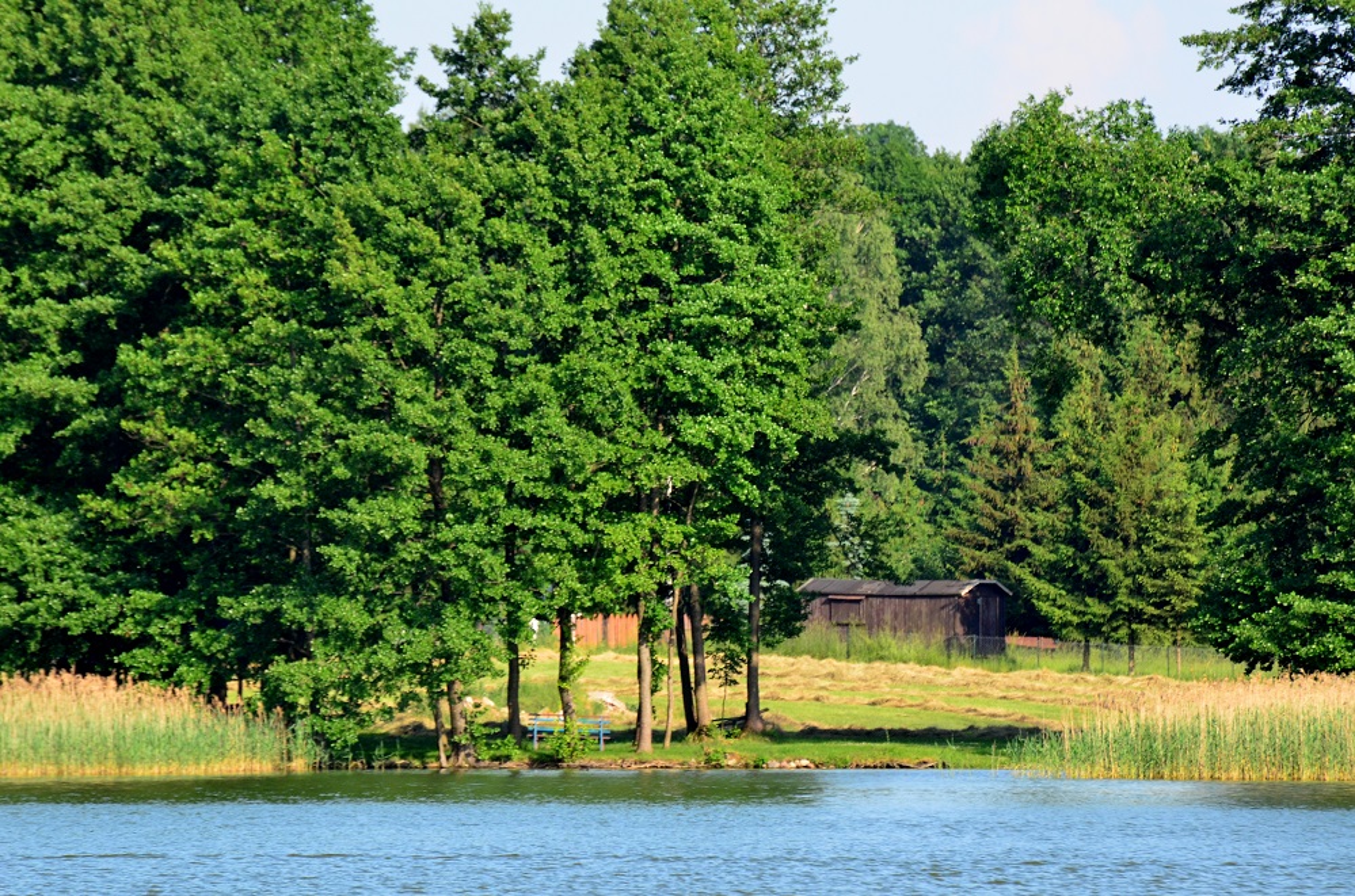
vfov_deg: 3.0
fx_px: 16897
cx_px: 678
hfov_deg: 4.6
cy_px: 448
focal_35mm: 450
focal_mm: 300
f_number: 7.1
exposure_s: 1/500
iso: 400
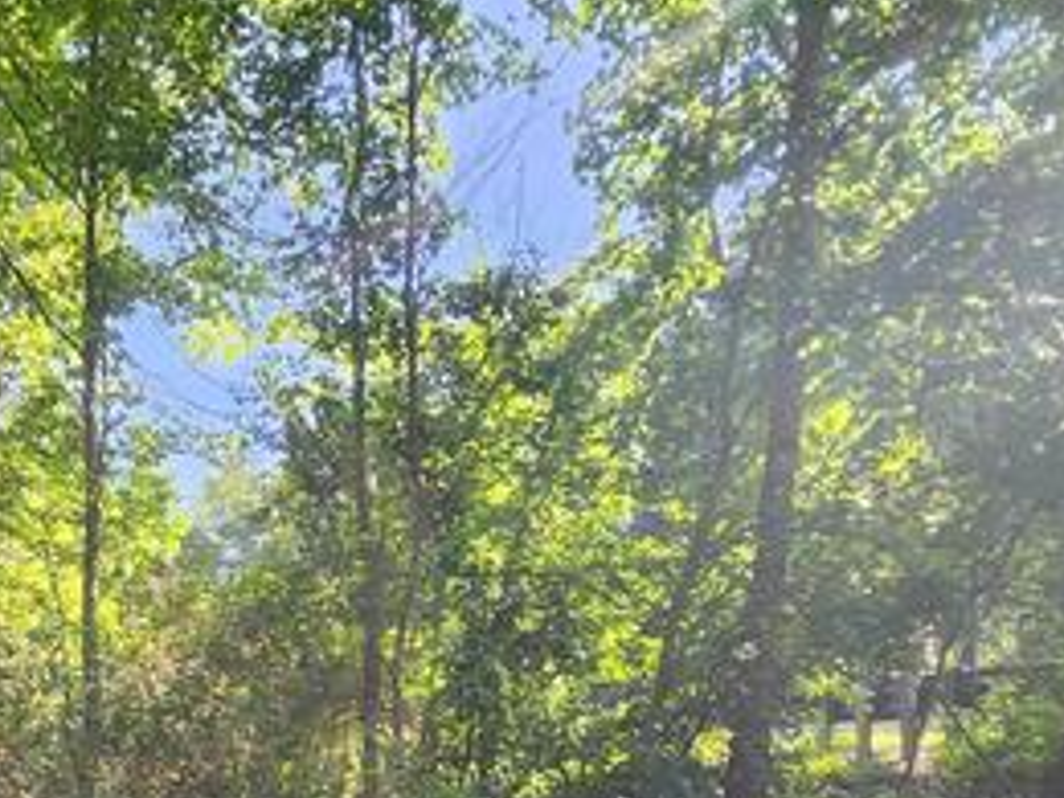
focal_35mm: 32
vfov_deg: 38.4
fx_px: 984
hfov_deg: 51.8
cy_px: 827
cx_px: 160
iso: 50
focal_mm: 2.2
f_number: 2.2
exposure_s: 1/126
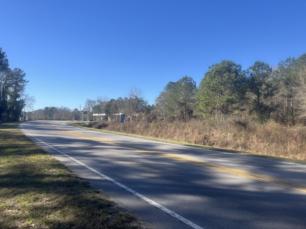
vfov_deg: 53.1
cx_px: 153
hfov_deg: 67.3
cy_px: 114
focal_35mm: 26
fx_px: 230
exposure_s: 1/1992
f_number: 1.6
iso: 50
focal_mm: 5.1
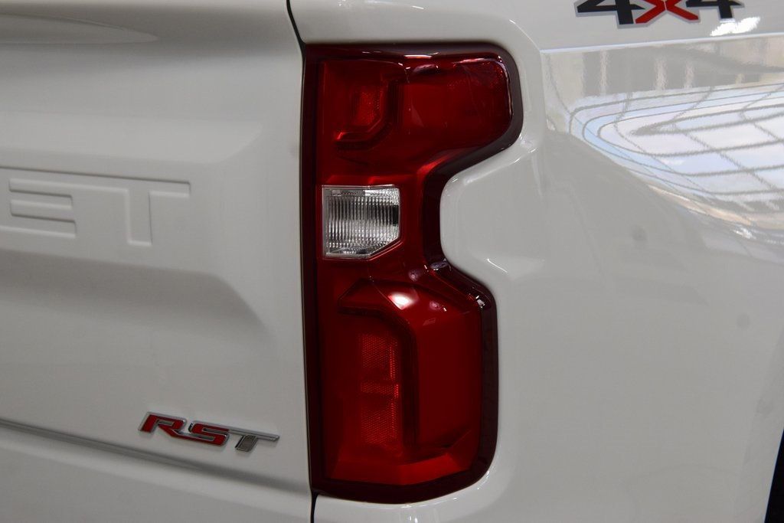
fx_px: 1503
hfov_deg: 29.2
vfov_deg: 19.7
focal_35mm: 69
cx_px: 392
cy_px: 262
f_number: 8
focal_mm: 46
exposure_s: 1/60
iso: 1100
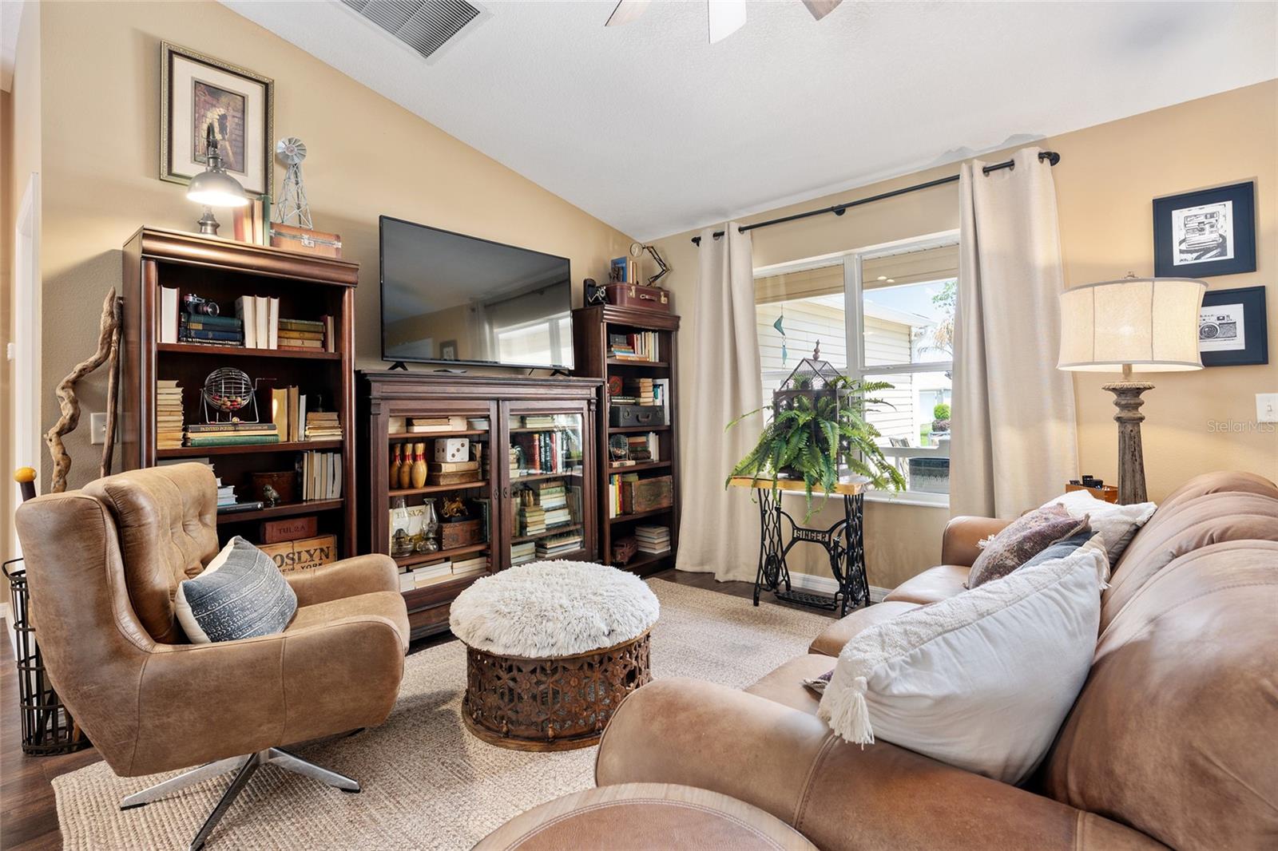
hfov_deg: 93.3
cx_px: 639
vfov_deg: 70.4
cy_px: 426
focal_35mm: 17
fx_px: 603
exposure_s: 1/2.5
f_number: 7.1
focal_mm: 17
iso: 200
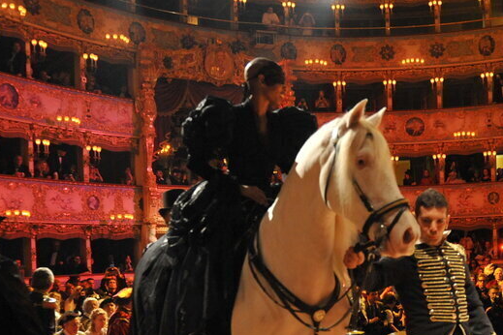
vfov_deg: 26.6
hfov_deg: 38.6
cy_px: 255
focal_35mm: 50
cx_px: 378
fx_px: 699
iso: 3200
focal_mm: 24
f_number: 3.2
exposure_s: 1/125
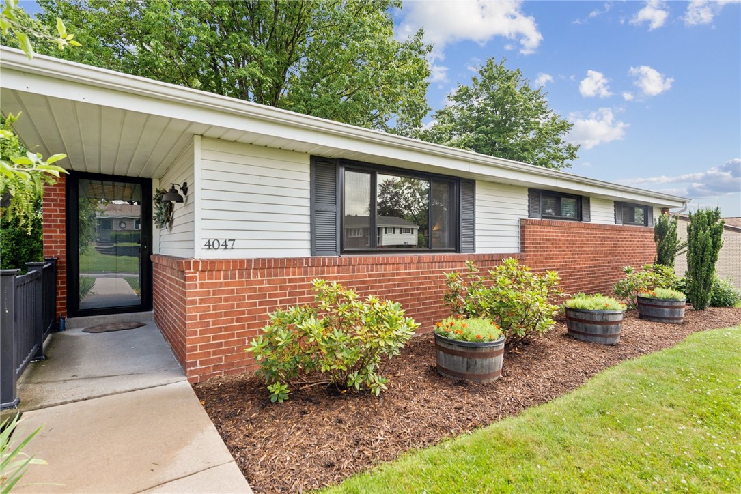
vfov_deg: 67.4
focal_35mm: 18
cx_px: 370
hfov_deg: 90.0
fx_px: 371
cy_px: 247
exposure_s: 1/160
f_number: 7.1
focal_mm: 18
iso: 50
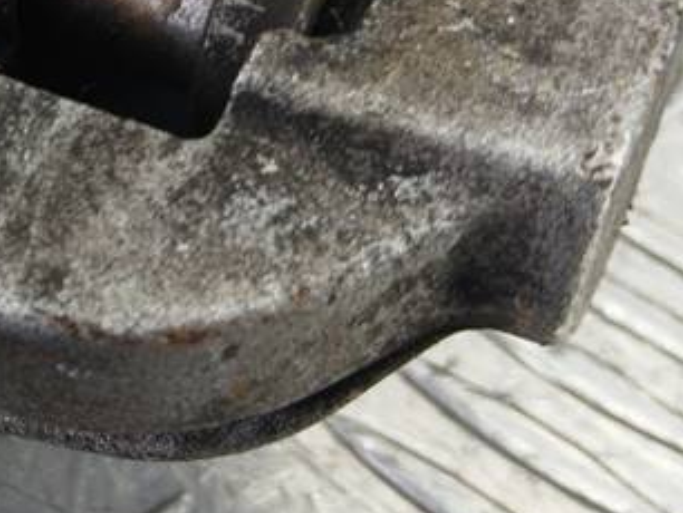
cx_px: -172
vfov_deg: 16.3
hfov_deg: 20.7
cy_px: -103
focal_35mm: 87
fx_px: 1718
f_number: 1.8
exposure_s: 1/50
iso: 100
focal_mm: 3.98
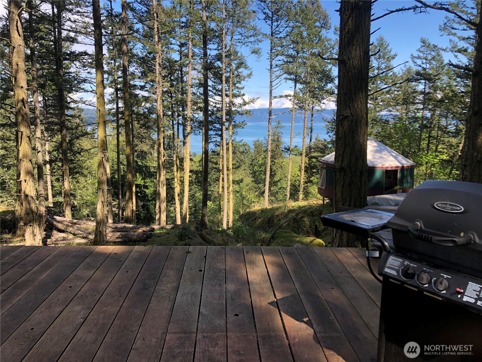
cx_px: 241
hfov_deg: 63.4
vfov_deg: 49.7
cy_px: 181
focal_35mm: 28
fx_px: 390
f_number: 1.8
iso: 20
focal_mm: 3.99
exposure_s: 1/527
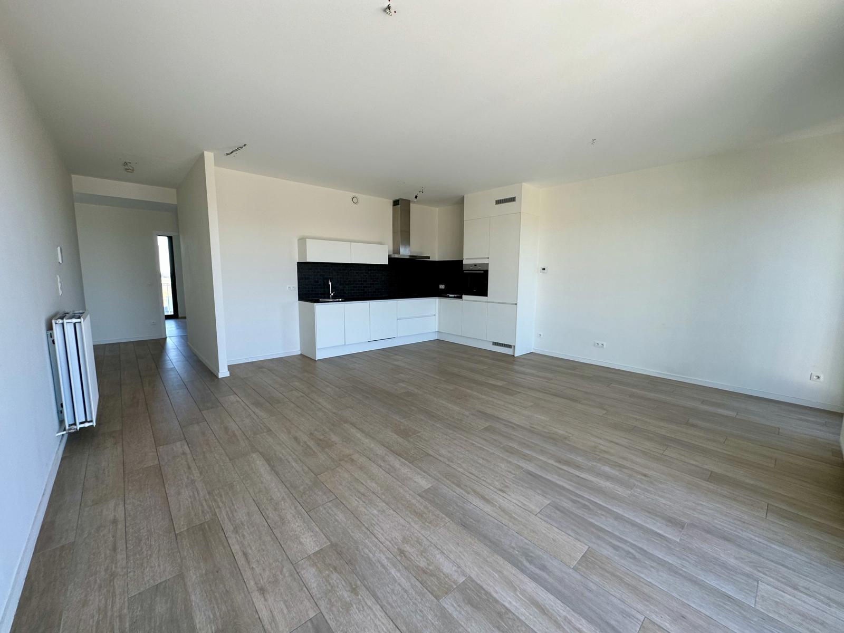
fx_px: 341
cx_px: 422
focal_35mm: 14
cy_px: 316
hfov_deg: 102.1
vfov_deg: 85.7
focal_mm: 2.22
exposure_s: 1/99
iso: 64
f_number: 2.2
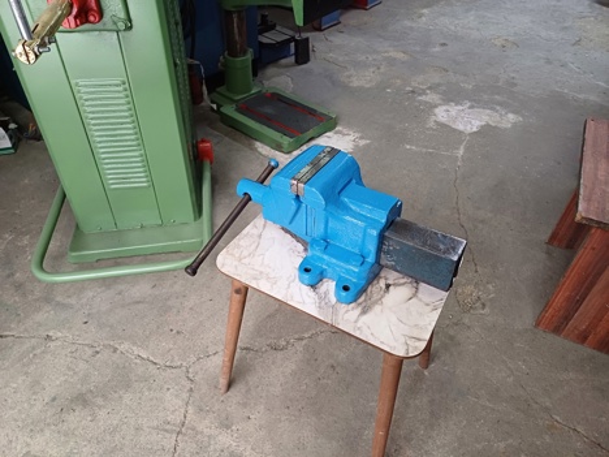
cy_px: 228
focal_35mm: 25
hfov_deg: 69.4
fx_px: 440
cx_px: 304
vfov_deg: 54.9
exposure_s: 1/25
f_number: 1.8
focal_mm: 4.65
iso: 400
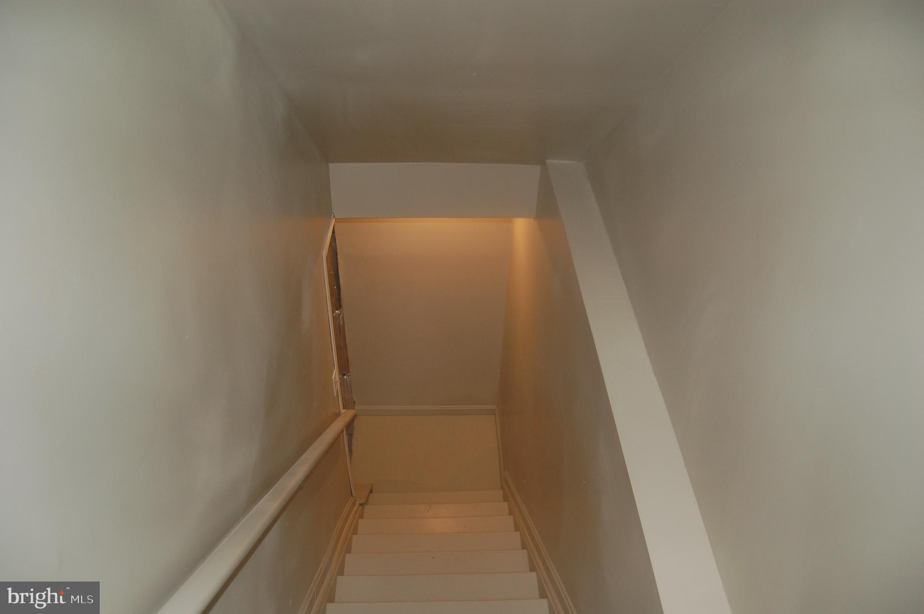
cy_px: 307
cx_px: 462
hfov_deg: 67.4
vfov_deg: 47.8
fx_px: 692
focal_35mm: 27
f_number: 3.5
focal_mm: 18
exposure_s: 1/60
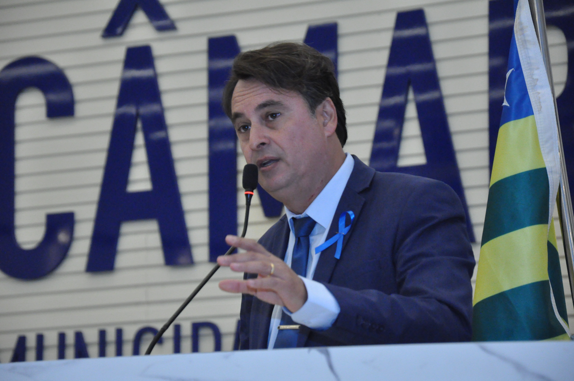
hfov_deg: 13.1
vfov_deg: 8.7
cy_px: 190
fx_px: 2508
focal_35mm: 158
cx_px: 287
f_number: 5.6
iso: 3200
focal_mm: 105
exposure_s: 1/125
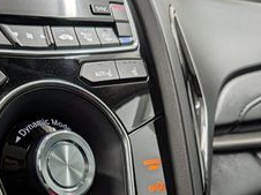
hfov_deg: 28.4
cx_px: 82
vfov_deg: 20.4
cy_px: 224
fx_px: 512
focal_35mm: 68
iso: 52
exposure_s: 1/120
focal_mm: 6.9
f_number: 1.68
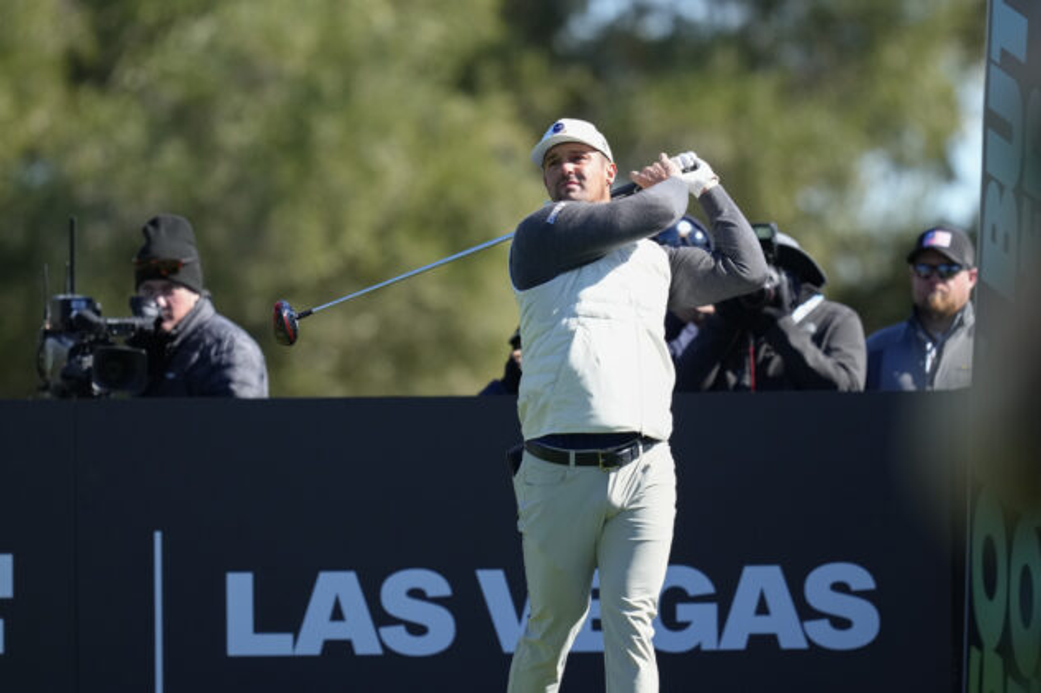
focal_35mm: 600
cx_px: 520
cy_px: 346
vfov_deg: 2.3
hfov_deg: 3.4
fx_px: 17344
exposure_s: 1/5000
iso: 800
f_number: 3.2
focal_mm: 400
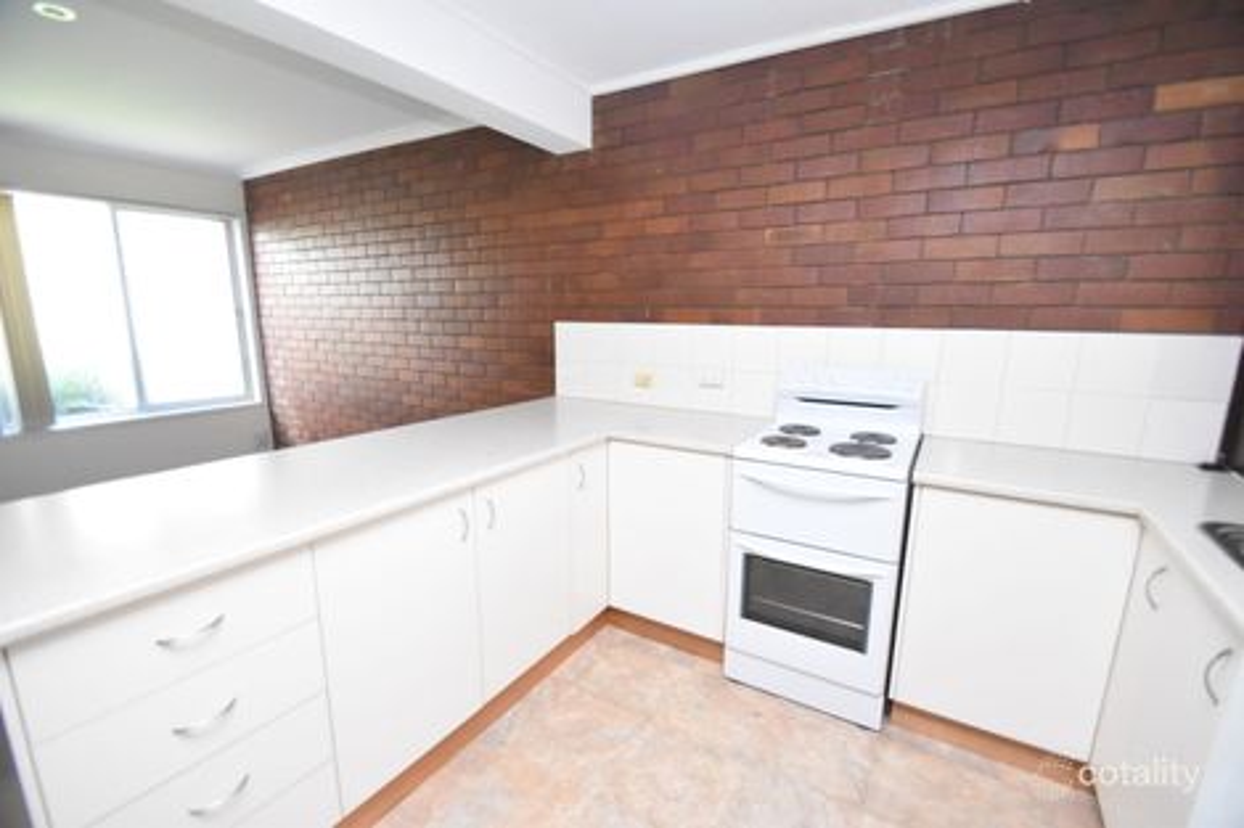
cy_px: 414
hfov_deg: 100.4
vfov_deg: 77.3
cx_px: 622
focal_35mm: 15
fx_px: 518
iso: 5000
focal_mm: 10
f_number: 3.5
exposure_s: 1/60
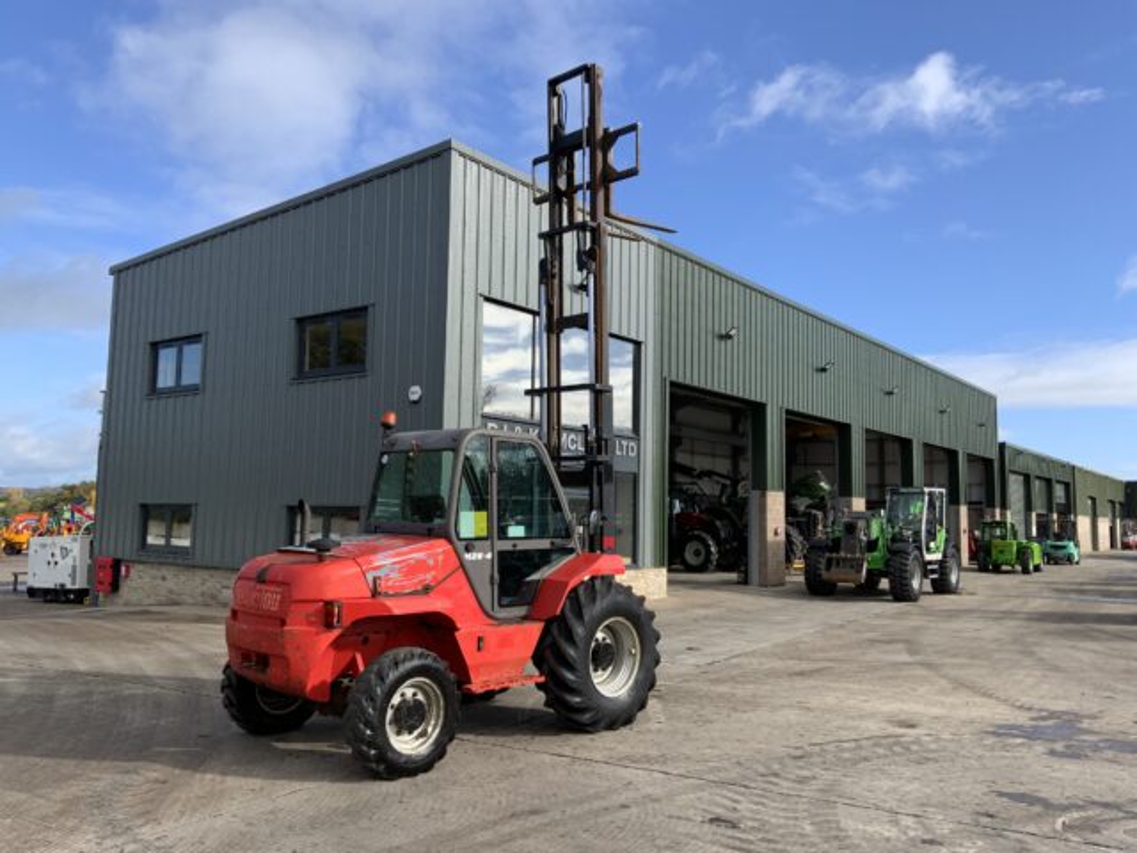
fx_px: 953
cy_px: 426
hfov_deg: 61.7
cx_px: 568
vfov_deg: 48.2
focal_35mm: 29
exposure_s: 1/1279
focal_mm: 3
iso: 16
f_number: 1.8
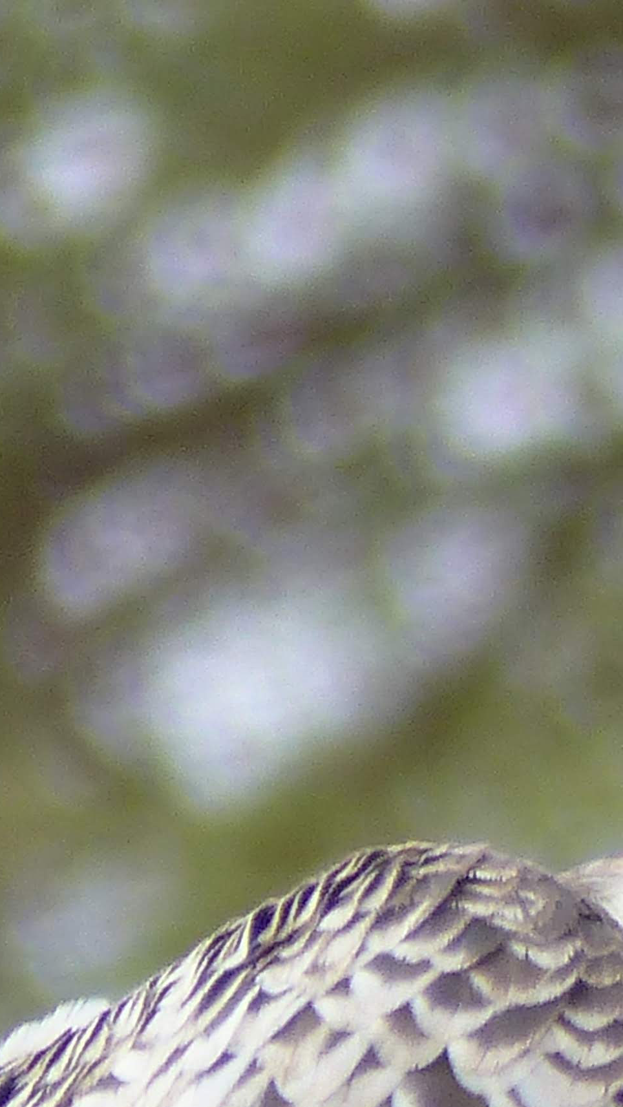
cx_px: 1202
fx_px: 89600
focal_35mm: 3052
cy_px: 545
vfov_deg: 0.7
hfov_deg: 0.4
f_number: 2.8
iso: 100
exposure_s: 1/800
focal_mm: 108
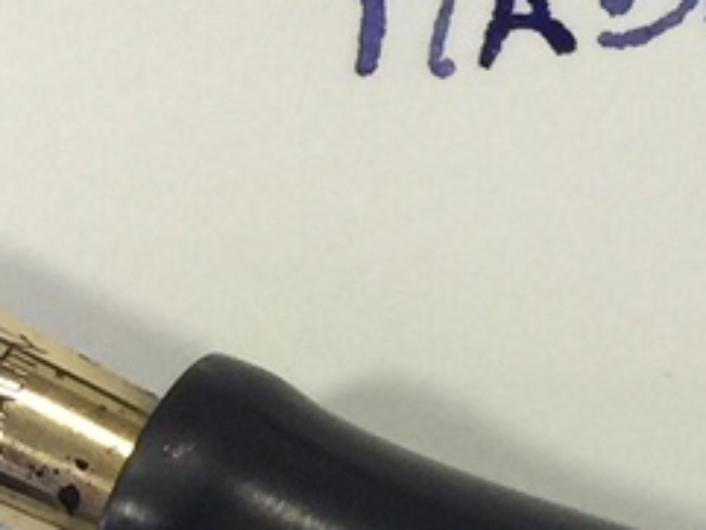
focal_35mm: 196
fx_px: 3999
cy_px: 1142
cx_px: 1307
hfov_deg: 9.6
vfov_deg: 7.2
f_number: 2.2
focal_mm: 4.15
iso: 40
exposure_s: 1/30
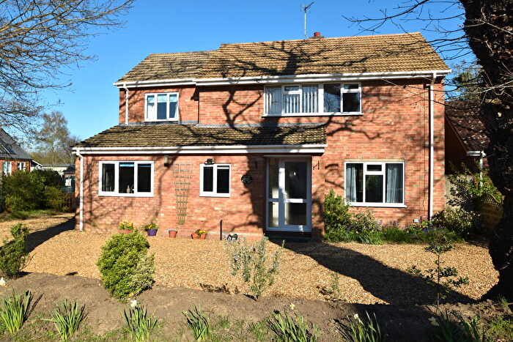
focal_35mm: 26
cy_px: 171
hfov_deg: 70.4
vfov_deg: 50.4
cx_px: 256
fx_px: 363
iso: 100
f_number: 8
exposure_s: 1/250
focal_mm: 17
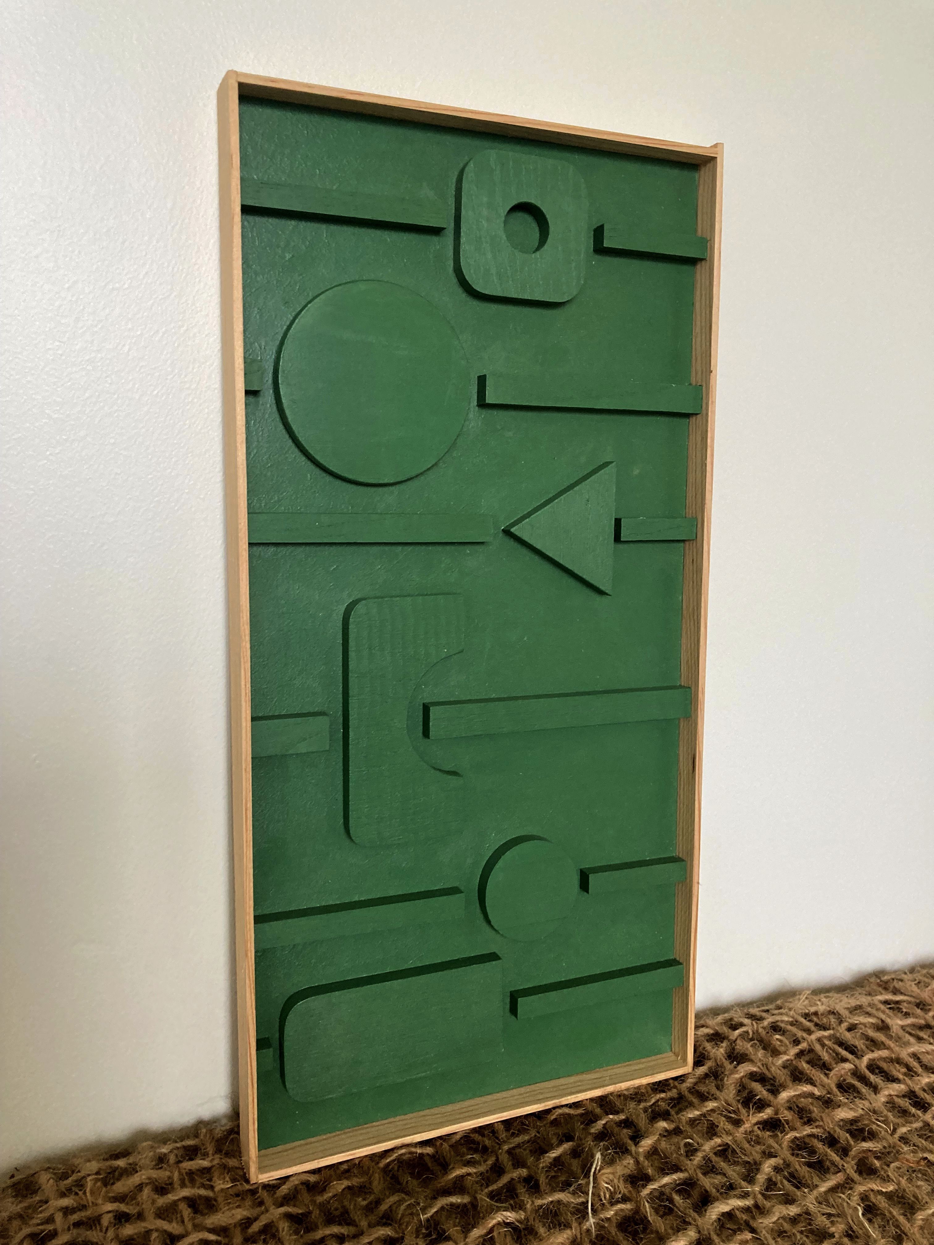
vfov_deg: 63.4
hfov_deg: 49.7
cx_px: 467
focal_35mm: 28
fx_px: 1007
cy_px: 622
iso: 125
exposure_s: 1/60
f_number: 1.8
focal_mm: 3.99
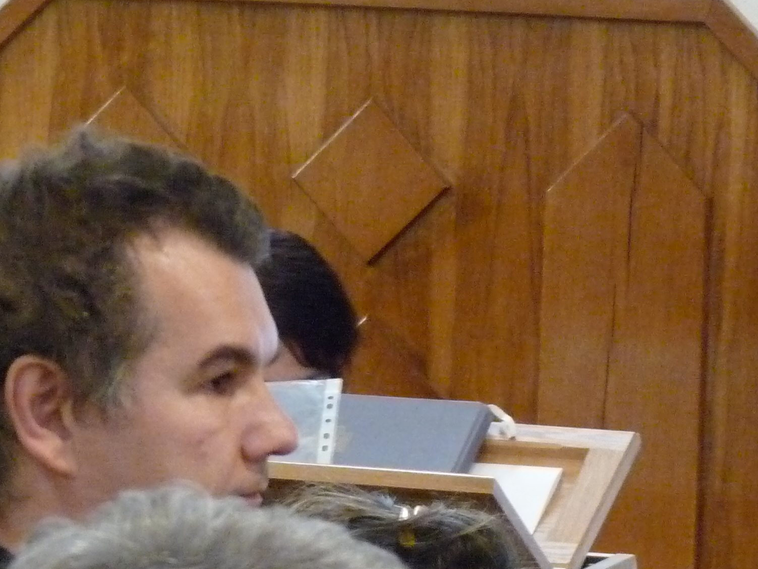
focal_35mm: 313
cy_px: 612
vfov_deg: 4.7
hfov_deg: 6.3
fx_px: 6856
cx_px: 605
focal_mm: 23
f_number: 3.6
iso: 800
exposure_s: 1/25
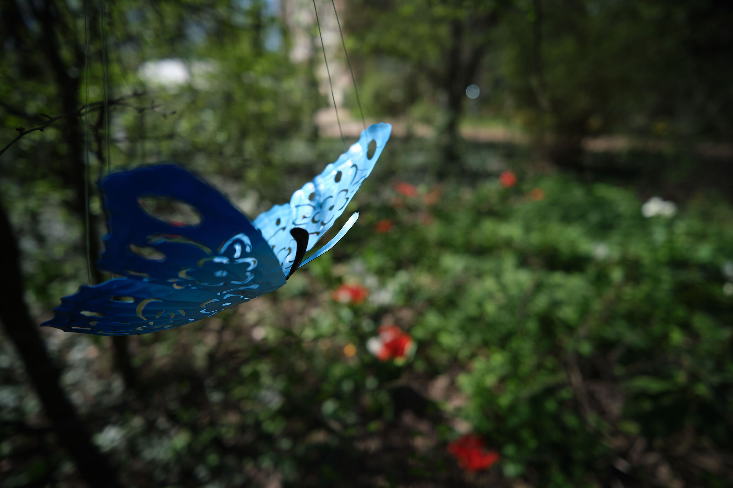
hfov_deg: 84.0
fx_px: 407
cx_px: 366
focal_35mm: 20
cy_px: 244
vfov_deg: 61.9
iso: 160
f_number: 1.4
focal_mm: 13
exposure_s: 1/3500
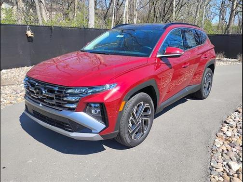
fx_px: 197
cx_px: 122
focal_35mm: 28
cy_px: 91
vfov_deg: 49.7
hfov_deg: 63.4
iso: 100
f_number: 1.8
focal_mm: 4.26
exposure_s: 1/500
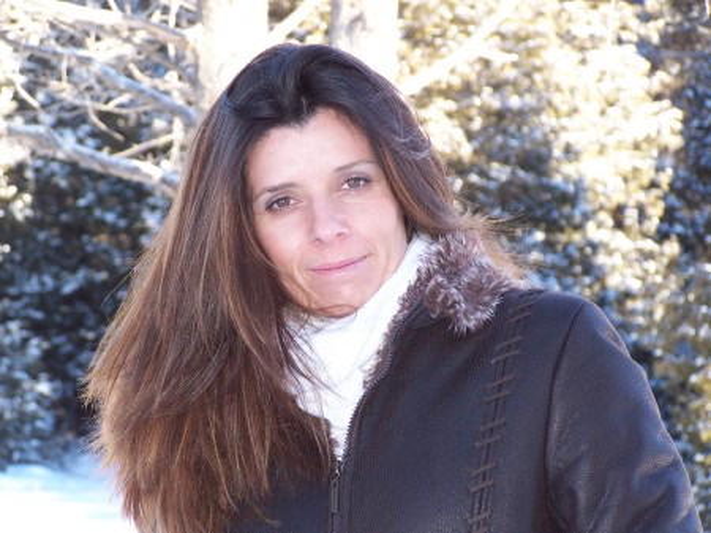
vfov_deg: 9.3
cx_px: 356
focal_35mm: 159
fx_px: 3264
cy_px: 266
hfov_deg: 12.4
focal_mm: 26.4
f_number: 3.2
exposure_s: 1/125
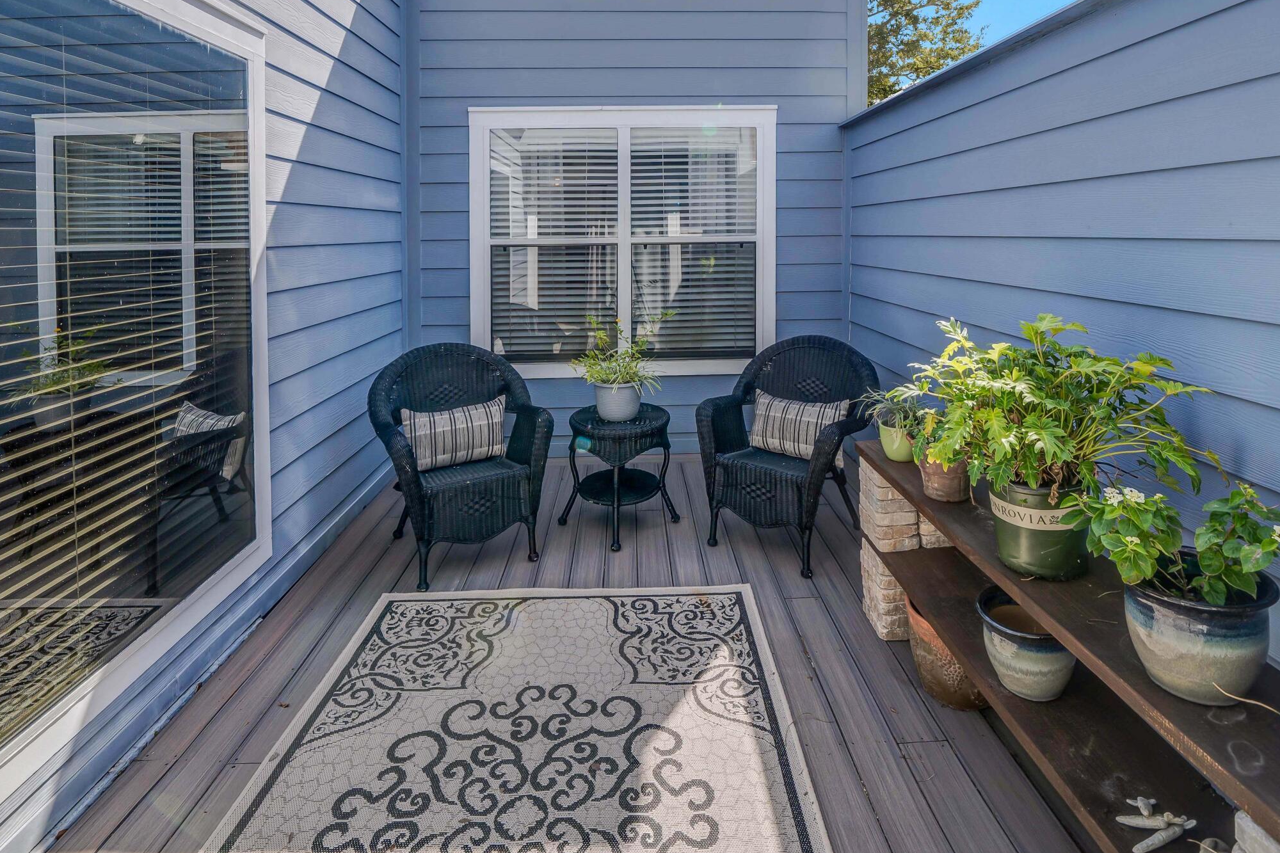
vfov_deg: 64.7
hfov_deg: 89.9
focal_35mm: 18
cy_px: 253
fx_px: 640
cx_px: 679
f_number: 5.6
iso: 100
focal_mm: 12
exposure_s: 1/640
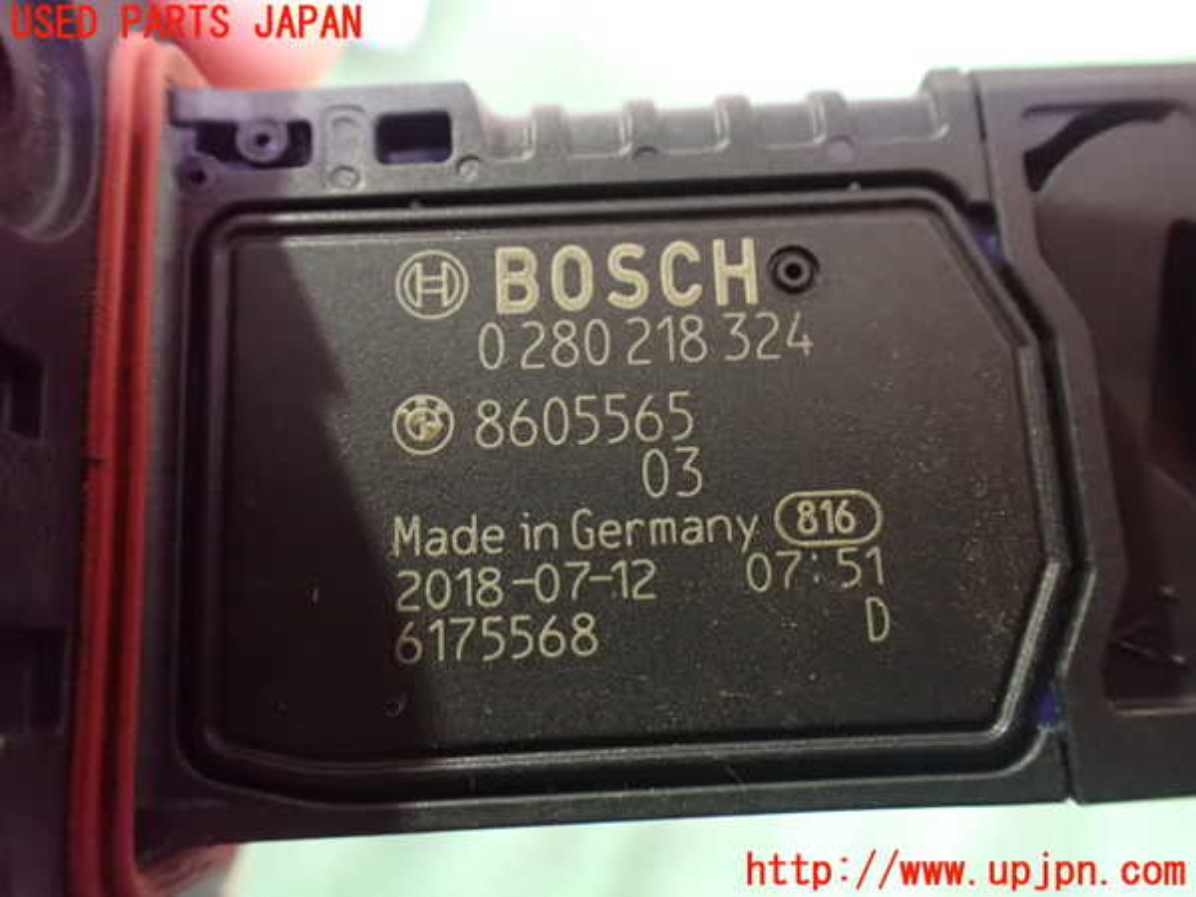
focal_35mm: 30
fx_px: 1037
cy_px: 448
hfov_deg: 60.0
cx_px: 598
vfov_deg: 46.8
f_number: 2.3
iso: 1600
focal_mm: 5.4
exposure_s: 1/30
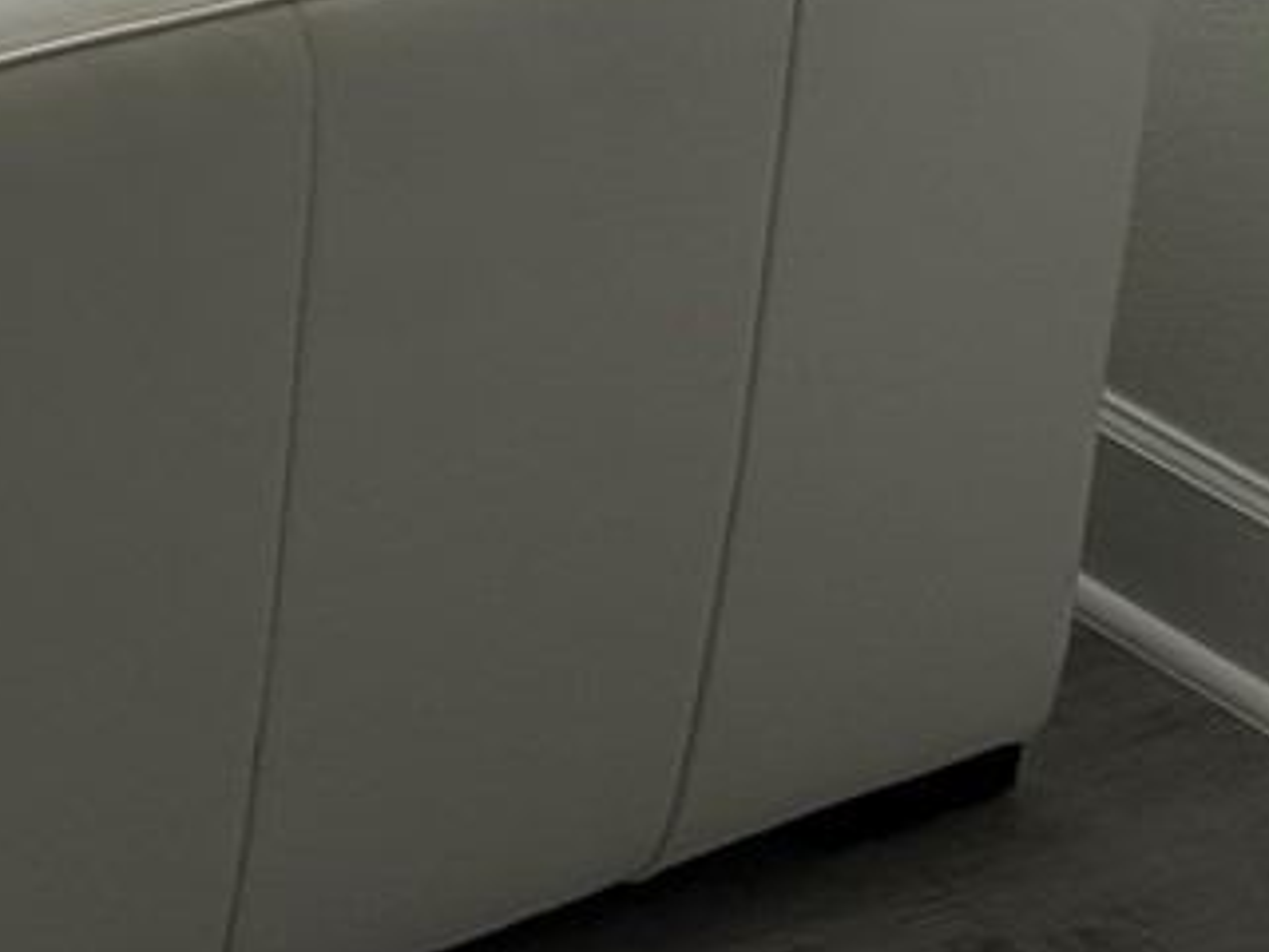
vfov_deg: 10.7
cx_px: -1491
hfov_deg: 13.4
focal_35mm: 120
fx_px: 4399
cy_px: -1265
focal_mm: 6.86
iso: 80
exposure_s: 1/337
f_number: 1.78
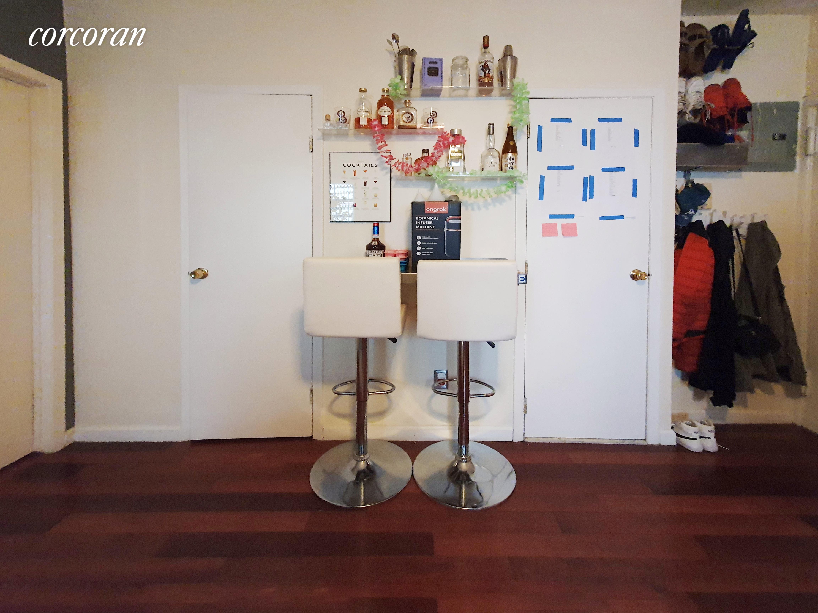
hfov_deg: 106.2
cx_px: 409
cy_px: 306
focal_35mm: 13
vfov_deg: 89.9
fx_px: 307
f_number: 2.2
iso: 640
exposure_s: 1/15
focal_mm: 1.8
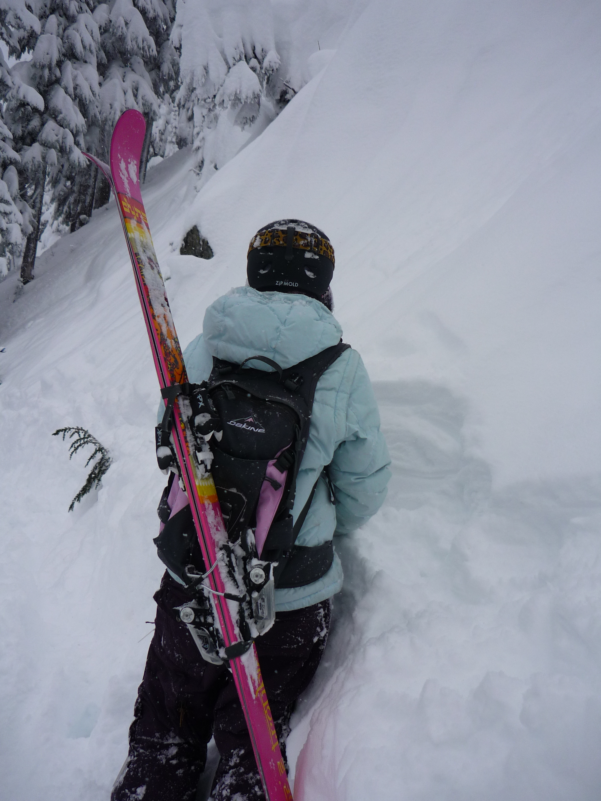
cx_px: 300
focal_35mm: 33
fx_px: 764
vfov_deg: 55.4
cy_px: 400
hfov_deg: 42.9
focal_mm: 5.5
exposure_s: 1/800
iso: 100
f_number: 2.8
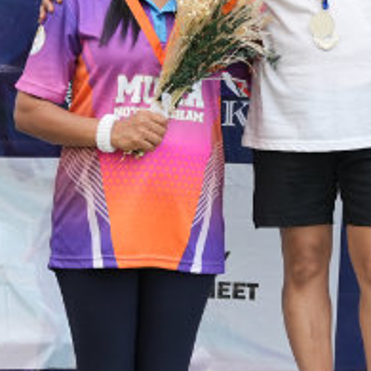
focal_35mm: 148
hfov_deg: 11.8
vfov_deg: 11.8
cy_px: 195
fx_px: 1799
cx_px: 245
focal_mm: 33.3
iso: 250
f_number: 2.8
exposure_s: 1/400
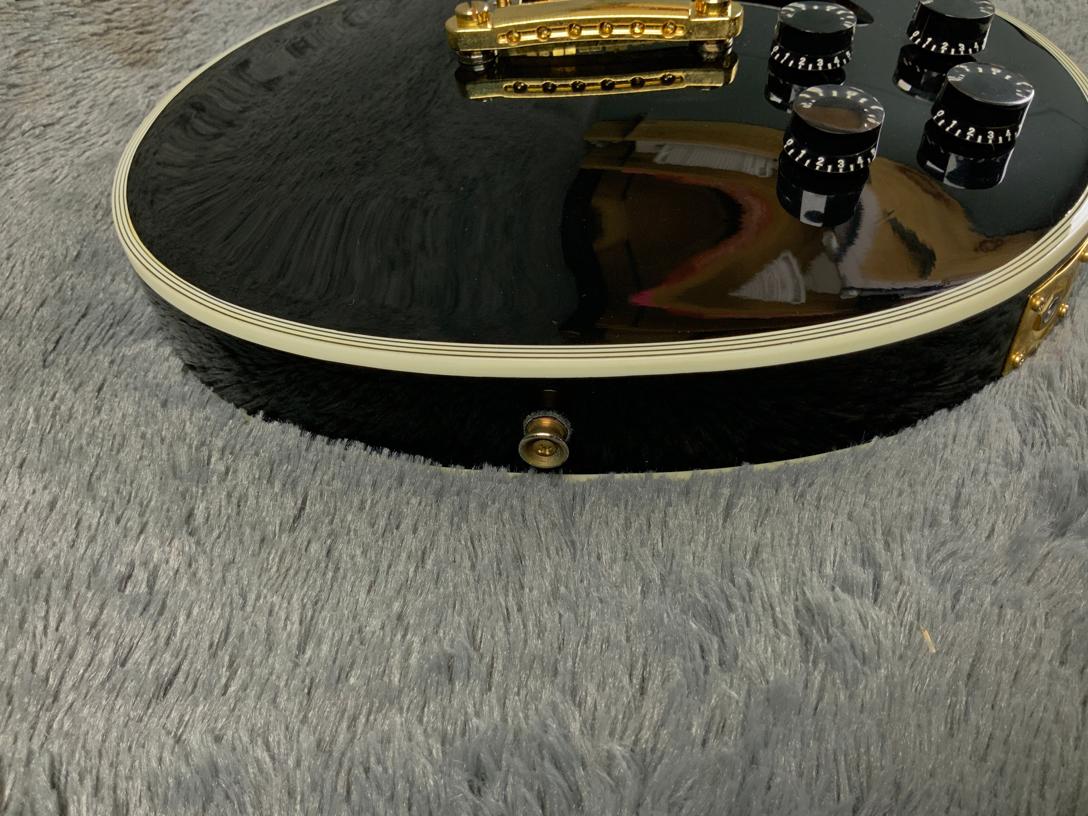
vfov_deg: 48.2
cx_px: 544
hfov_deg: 61.7
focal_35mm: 29
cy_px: 408
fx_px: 911
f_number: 1.8
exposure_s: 1/50
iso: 100
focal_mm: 3
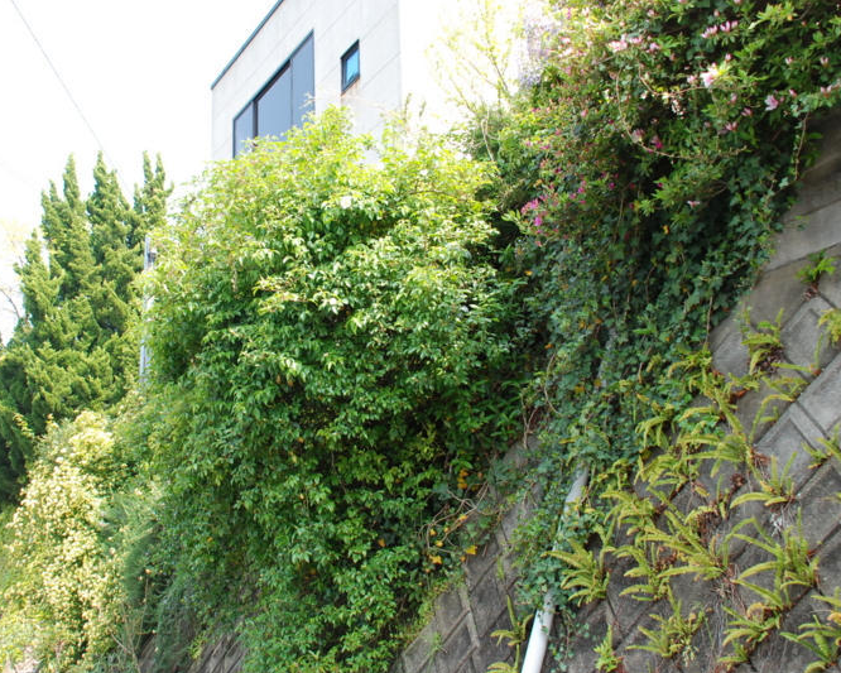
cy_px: 337
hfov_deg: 41.8
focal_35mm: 44
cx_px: 346
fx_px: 1095
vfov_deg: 34.2
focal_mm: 26
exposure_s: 1/250
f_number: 8
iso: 800
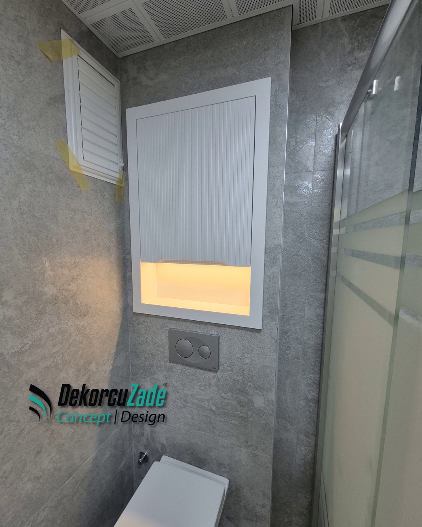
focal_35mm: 14
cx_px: 213
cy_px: 273
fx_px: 219
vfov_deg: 100.7
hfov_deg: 88.0
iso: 100
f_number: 2.2
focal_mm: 1.74
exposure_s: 1/50
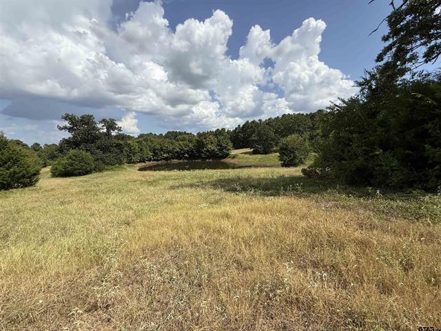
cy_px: 166
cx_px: 220
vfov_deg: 85.7
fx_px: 178
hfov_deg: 102.1
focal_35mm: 14
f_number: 2.2
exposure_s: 1/2611
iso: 50
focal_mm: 2.22
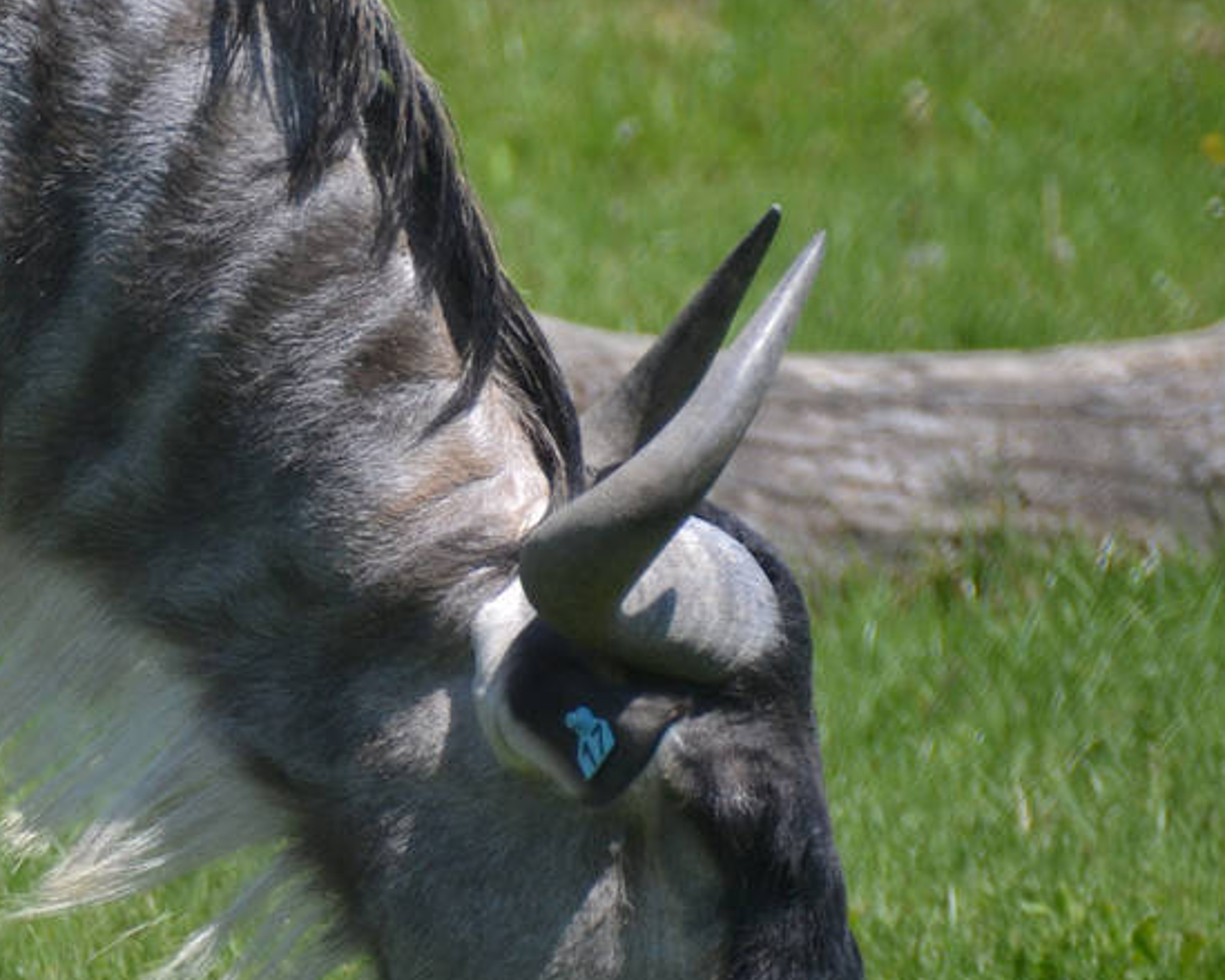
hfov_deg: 2.4
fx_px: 29760
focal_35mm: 821
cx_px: -370
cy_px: 365
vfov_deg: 1.9
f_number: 5.6
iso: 400
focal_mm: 200
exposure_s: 1/1000
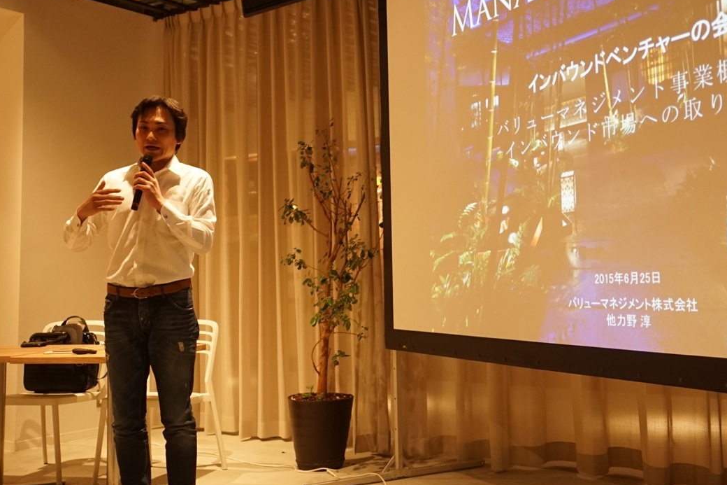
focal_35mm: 45
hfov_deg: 43.5
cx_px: 414
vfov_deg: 29.8
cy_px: 192
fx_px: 909
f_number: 1.8
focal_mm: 24
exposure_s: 1/250
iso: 1000
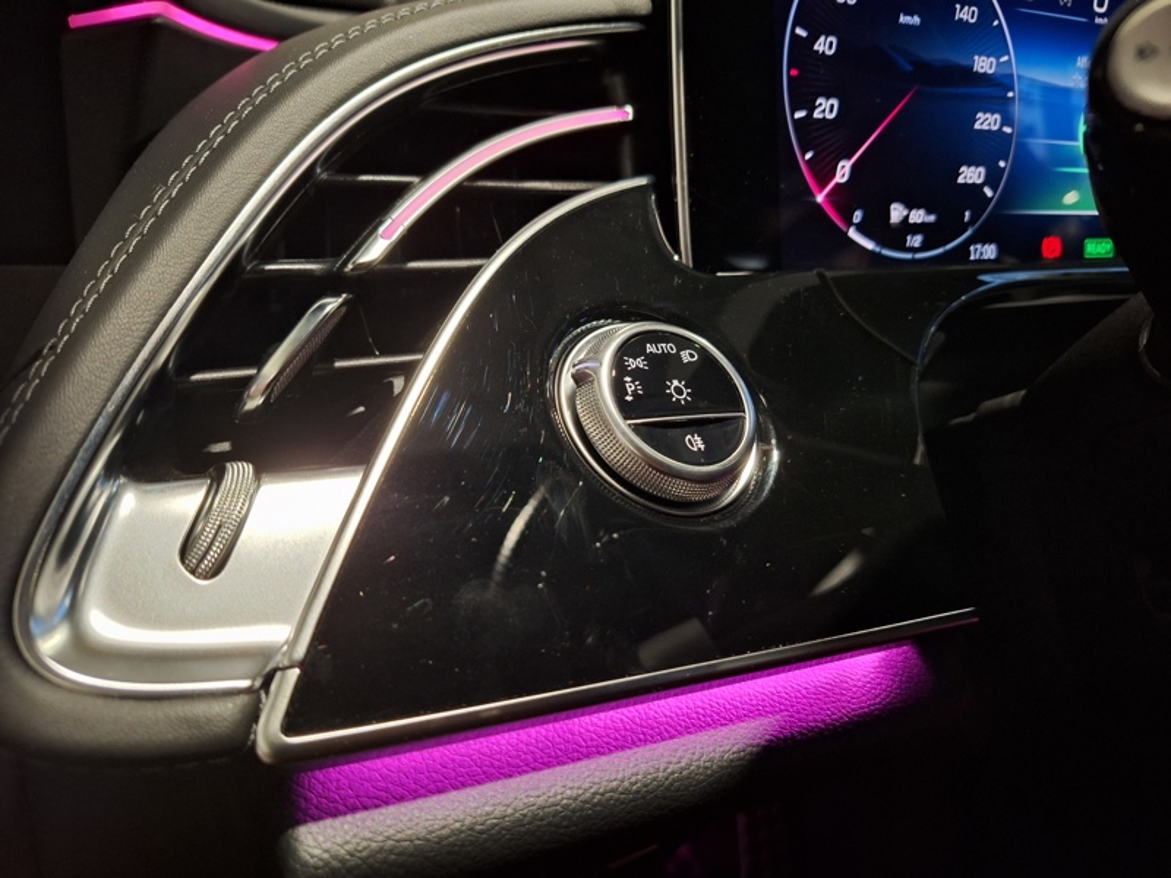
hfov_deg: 73.9
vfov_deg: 58.9
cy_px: 439
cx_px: 586
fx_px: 778
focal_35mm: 23
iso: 640
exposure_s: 1/20
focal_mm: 5.54
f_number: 1.8
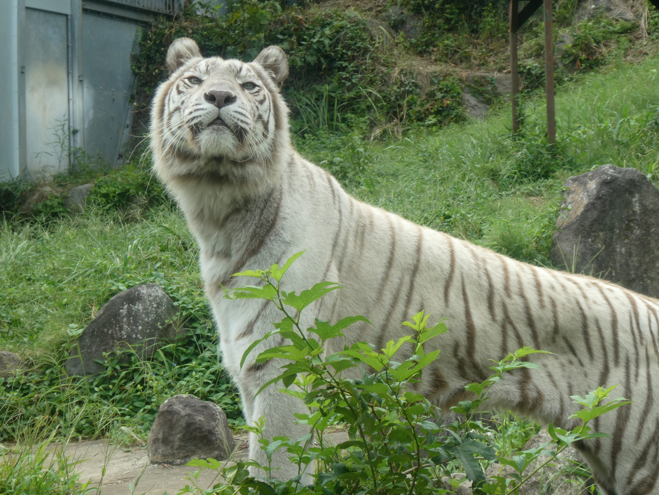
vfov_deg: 12.9
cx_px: 330
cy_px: 248
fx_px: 2189
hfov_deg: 17.1
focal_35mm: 115
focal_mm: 20.6
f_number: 5.1
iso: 80
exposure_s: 1/160
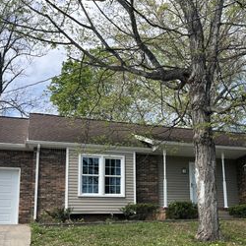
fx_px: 370
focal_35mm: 46
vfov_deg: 36.3
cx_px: 178
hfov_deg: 36.1
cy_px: 171
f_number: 1.6
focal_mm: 5.1
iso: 50
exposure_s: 1/1862
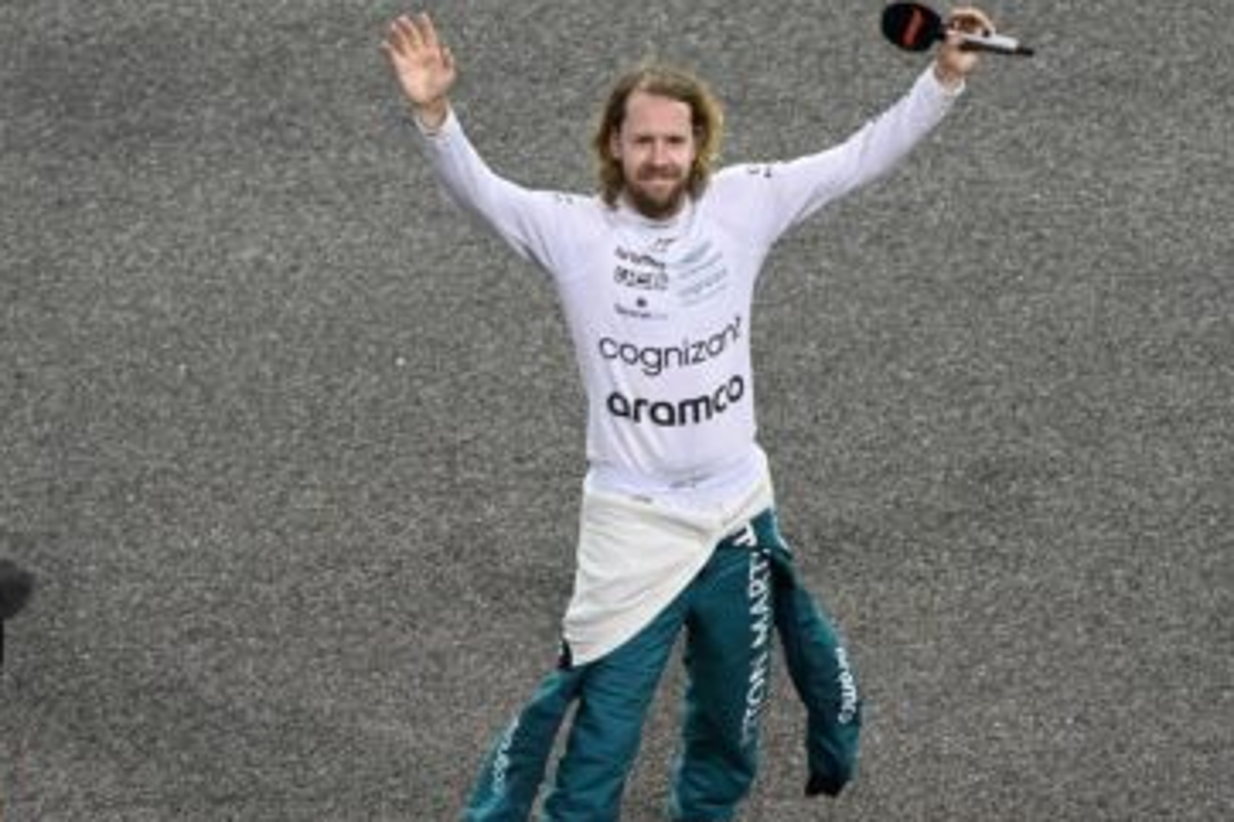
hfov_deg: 3.8
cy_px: 454
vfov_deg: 2.5
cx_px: 682
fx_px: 18741
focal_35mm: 547
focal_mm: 330
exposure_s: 1/250
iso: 2500
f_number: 5.6
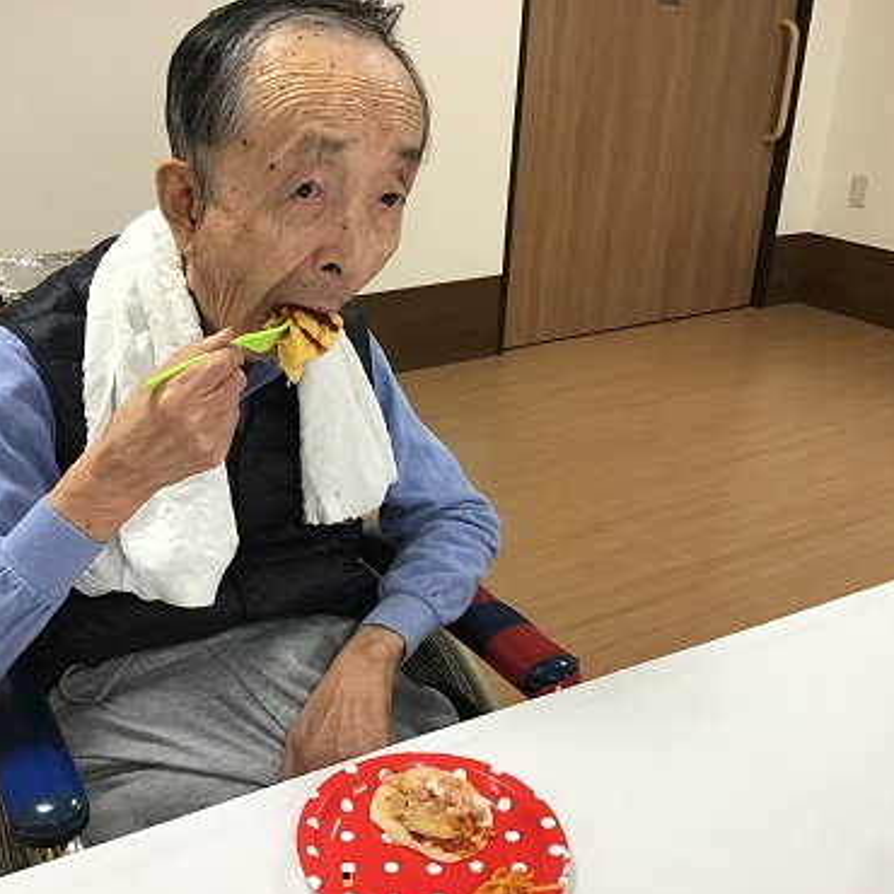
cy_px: 451
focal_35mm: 37
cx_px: 329
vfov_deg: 44.9
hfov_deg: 44.5
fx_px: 1081
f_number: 2.4
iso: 50
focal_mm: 3.3
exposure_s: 1/30
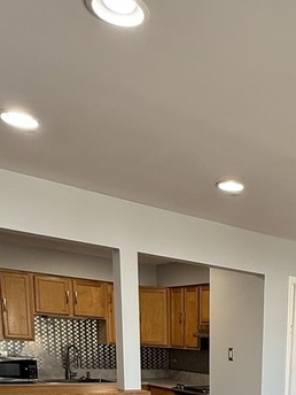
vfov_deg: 35.1
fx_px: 502
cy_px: 460
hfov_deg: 30.4
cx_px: 301
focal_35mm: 44
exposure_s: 1/120
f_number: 2.2
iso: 200
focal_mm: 2.22
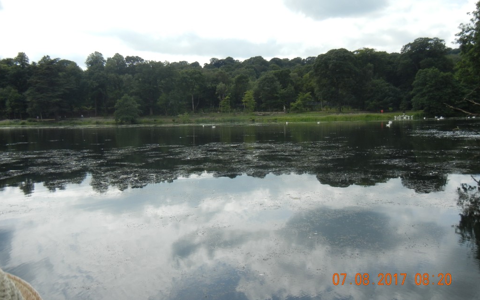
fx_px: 419
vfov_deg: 39.4
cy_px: 136
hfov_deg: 59.7
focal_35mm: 32
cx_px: 240
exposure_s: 1/290
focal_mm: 5.4
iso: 160
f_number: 7
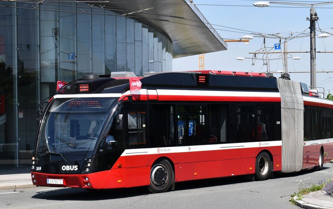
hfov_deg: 20.6
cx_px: 161
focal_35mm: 101
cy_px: 127
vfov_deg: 13.0
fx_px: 917
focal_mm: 48
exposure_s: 1/320
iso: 200
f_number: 9
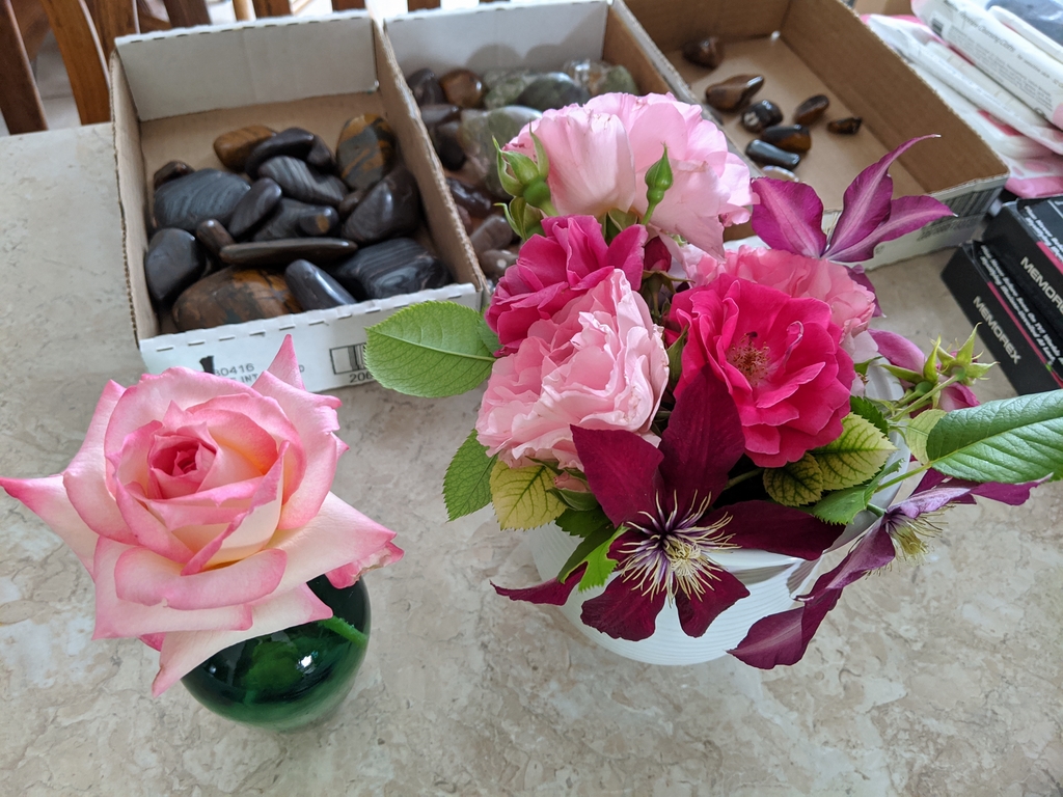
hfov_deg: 65.3
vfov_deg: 51.4
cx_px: 532
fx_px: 829
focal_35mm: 27
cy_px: 398
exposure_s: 1/23.7
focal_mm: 4.44
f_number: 1.8
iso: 312
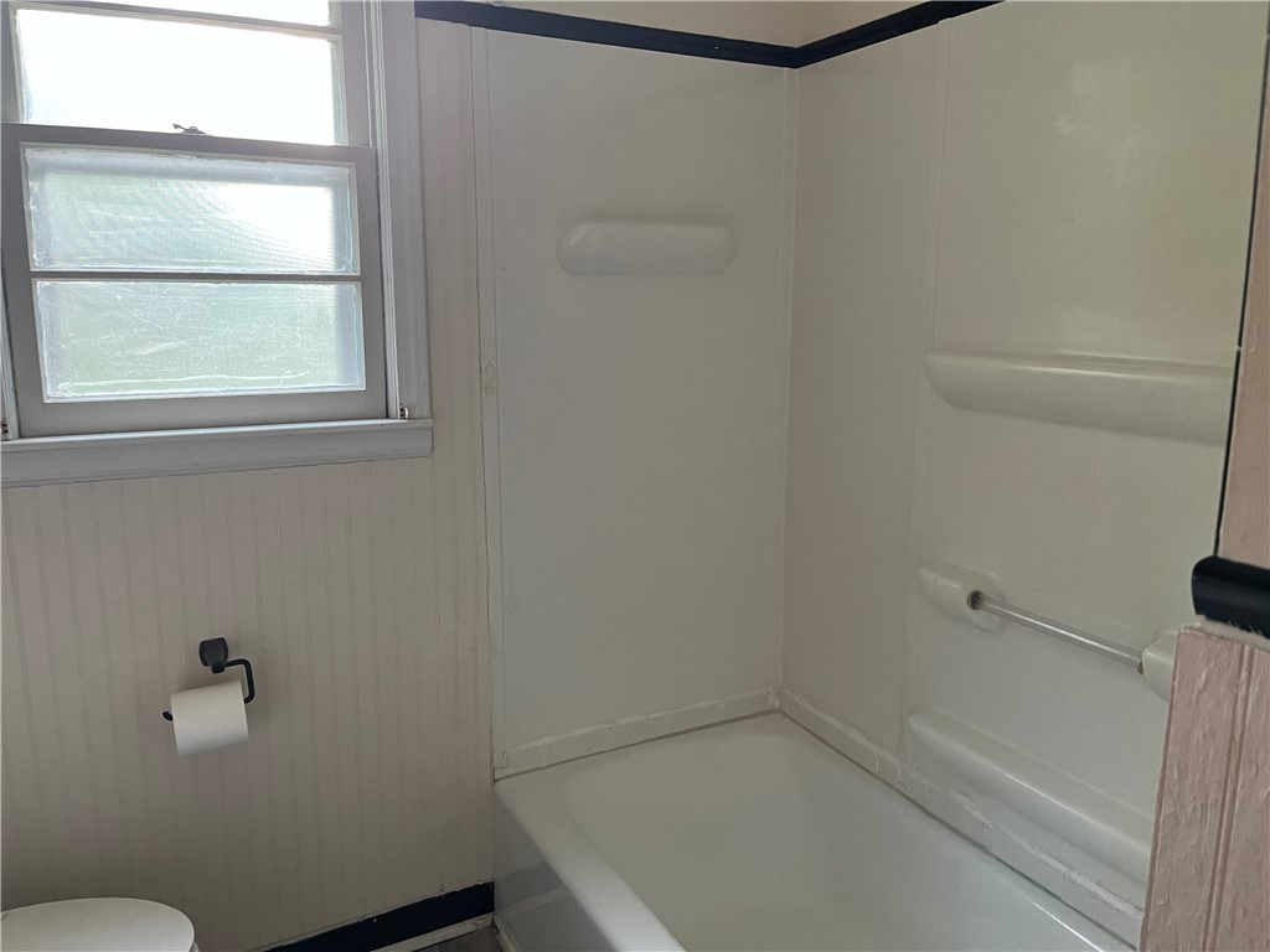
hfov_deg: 67.3
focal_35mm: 26
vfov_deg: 53.1
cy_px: 476
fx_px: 954
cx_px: 635
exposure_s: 1/60
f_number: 1.6
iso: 400
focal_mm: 5.1
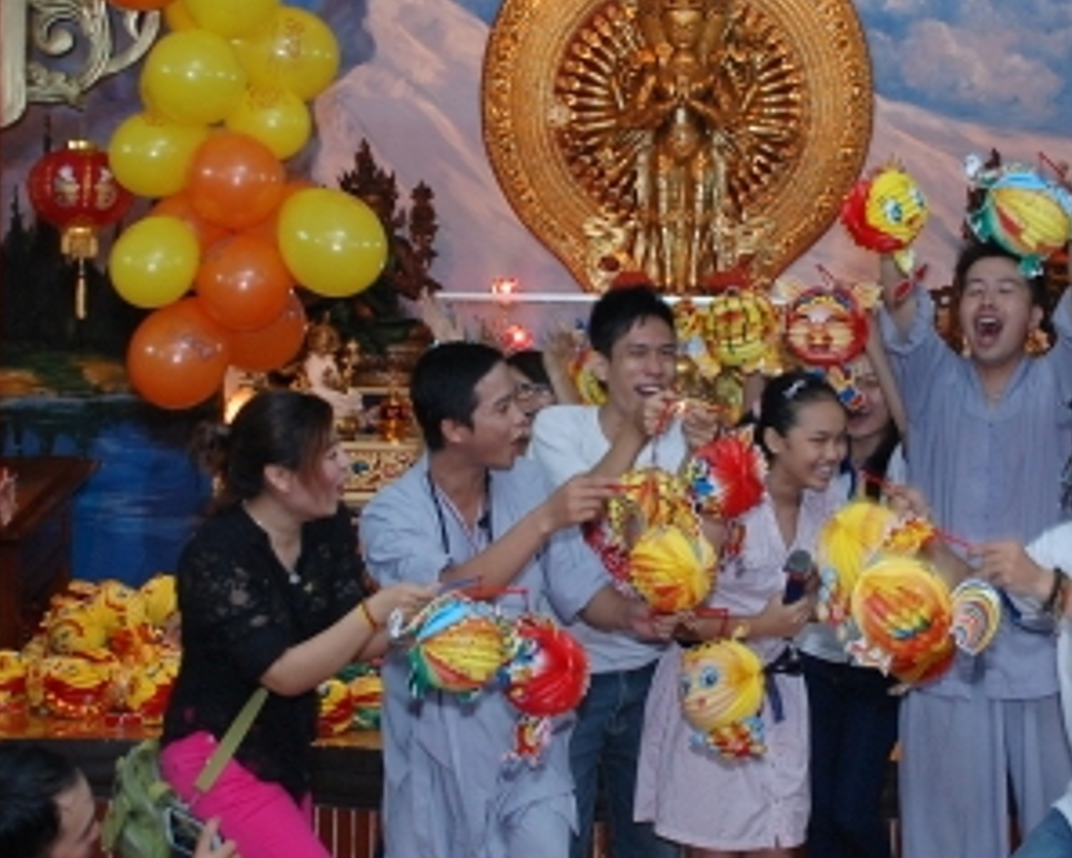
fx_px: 2698
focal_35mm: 85
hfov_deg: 22.4
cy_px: 371
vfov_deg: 18.1
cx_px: 677
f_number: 4
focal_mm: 28
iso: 800
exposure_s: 1/60
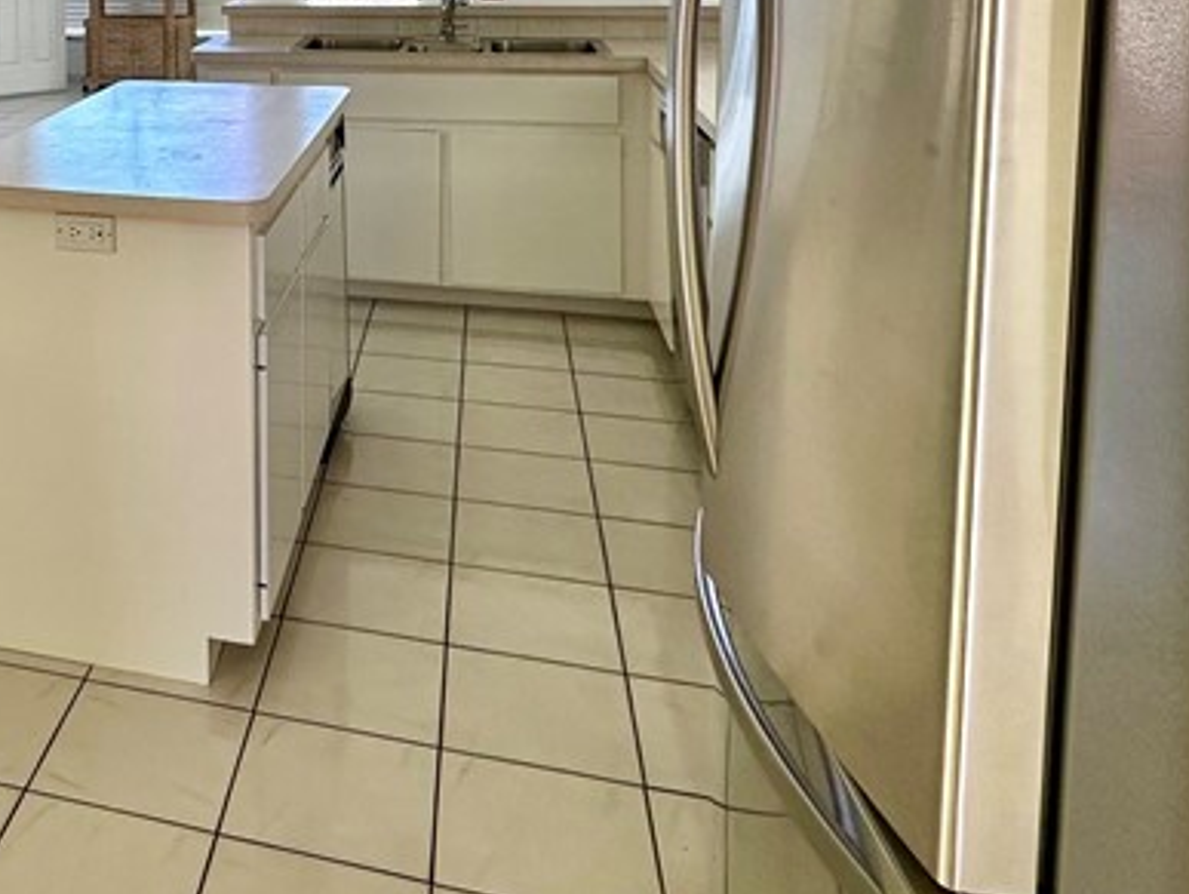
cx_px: 49
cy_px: -9
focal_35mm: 37
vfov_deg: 35.0
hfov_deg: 44.1
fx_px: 1272
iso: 160
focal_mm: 2.22
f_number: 2.2
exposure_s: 1/99
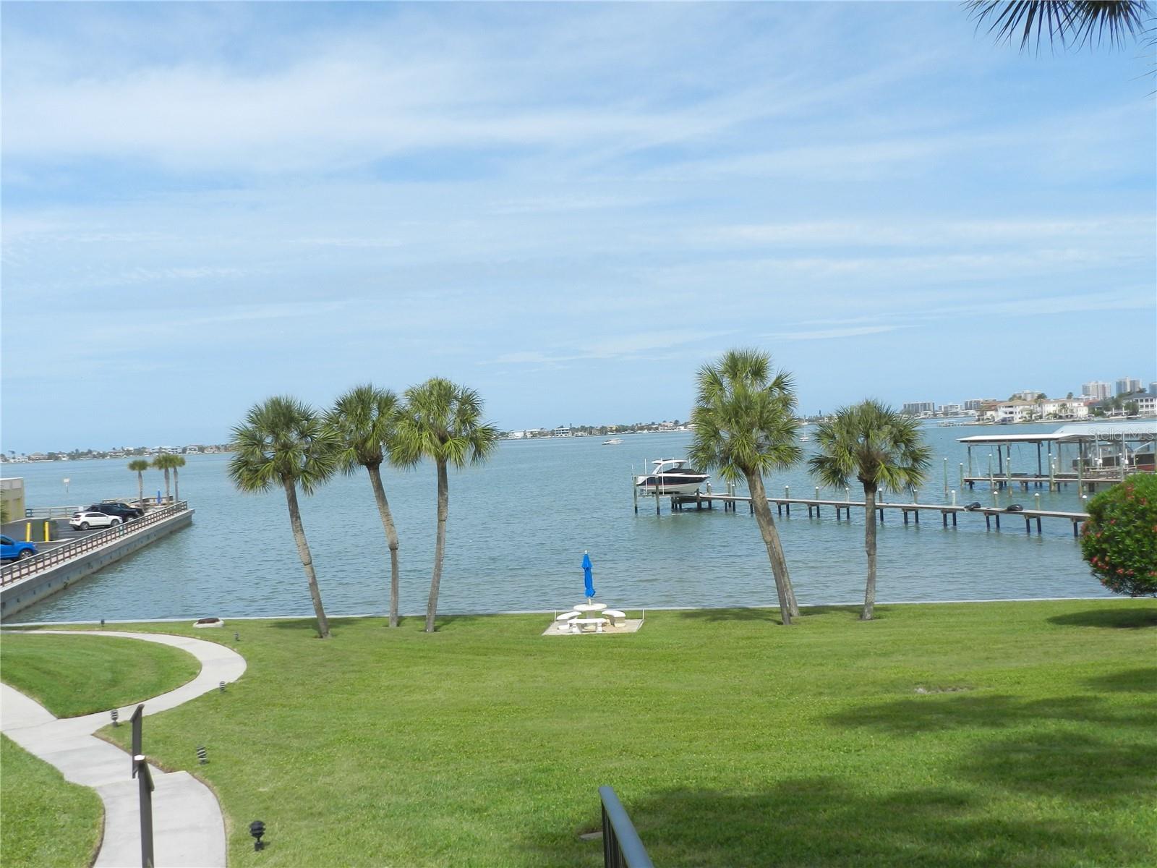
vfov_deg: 44.2
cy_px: 434
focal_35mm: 32
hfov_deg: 56.8
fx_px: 1070
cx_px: 578
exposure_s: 1/1000
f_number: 4.5
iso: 160
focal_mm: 5.6
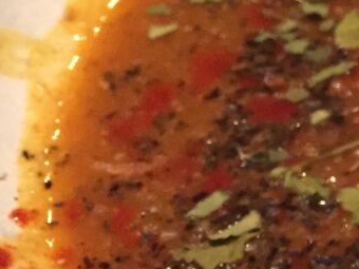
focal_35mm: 131
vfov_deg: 11.3
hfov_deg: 12.6
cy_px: 167
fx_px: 1359
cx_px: 788
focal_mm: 4.15
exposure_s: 1/15
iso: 320
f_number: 2.2
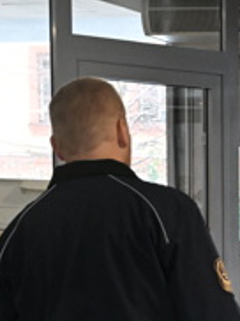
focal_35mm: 157
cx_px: 441
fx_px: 1455
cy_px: 402
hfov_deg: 9.0
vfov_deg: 12.3
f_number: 5.6
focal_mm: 43
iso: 6400
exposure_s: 1/320
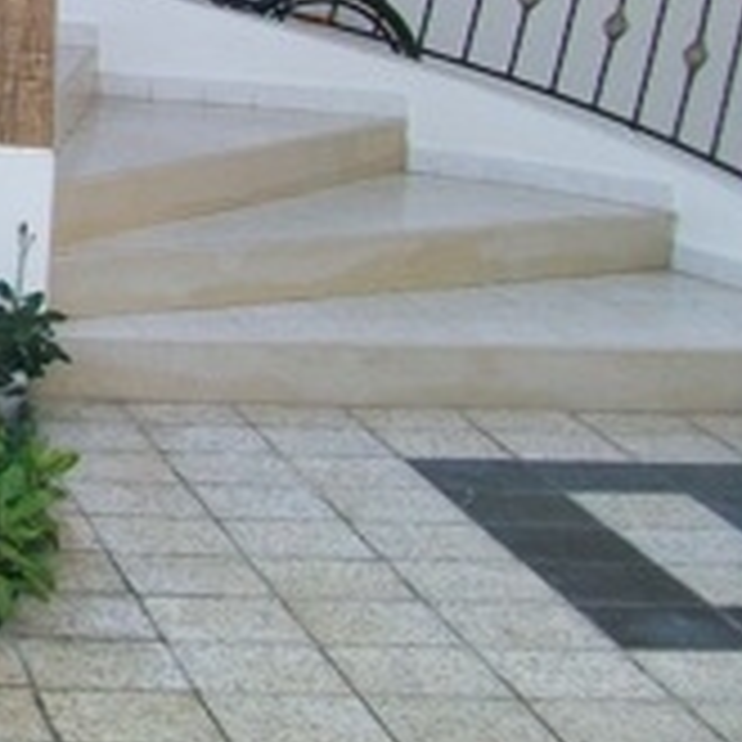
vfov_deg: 15.2
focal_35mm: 110
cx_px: -675
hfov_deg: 13.8
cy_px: -166
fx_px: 2668
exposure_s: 1/100
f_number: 2.8
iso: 64
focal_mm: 5.7
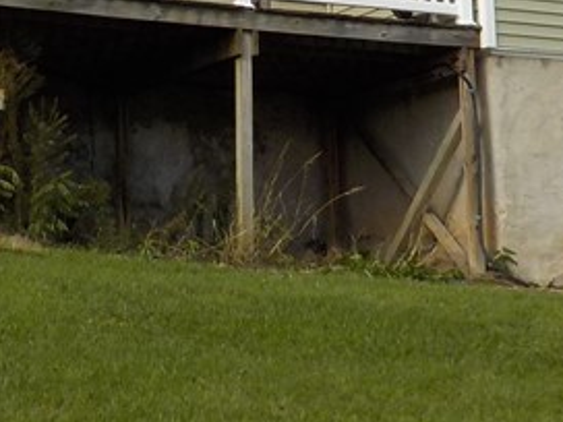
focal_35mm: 113
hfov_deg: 17.4
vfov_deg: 12.7
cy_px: -137
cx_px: 230
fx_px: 1838
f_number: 3.3
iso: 125
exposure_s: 1/1000
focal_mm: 4.1
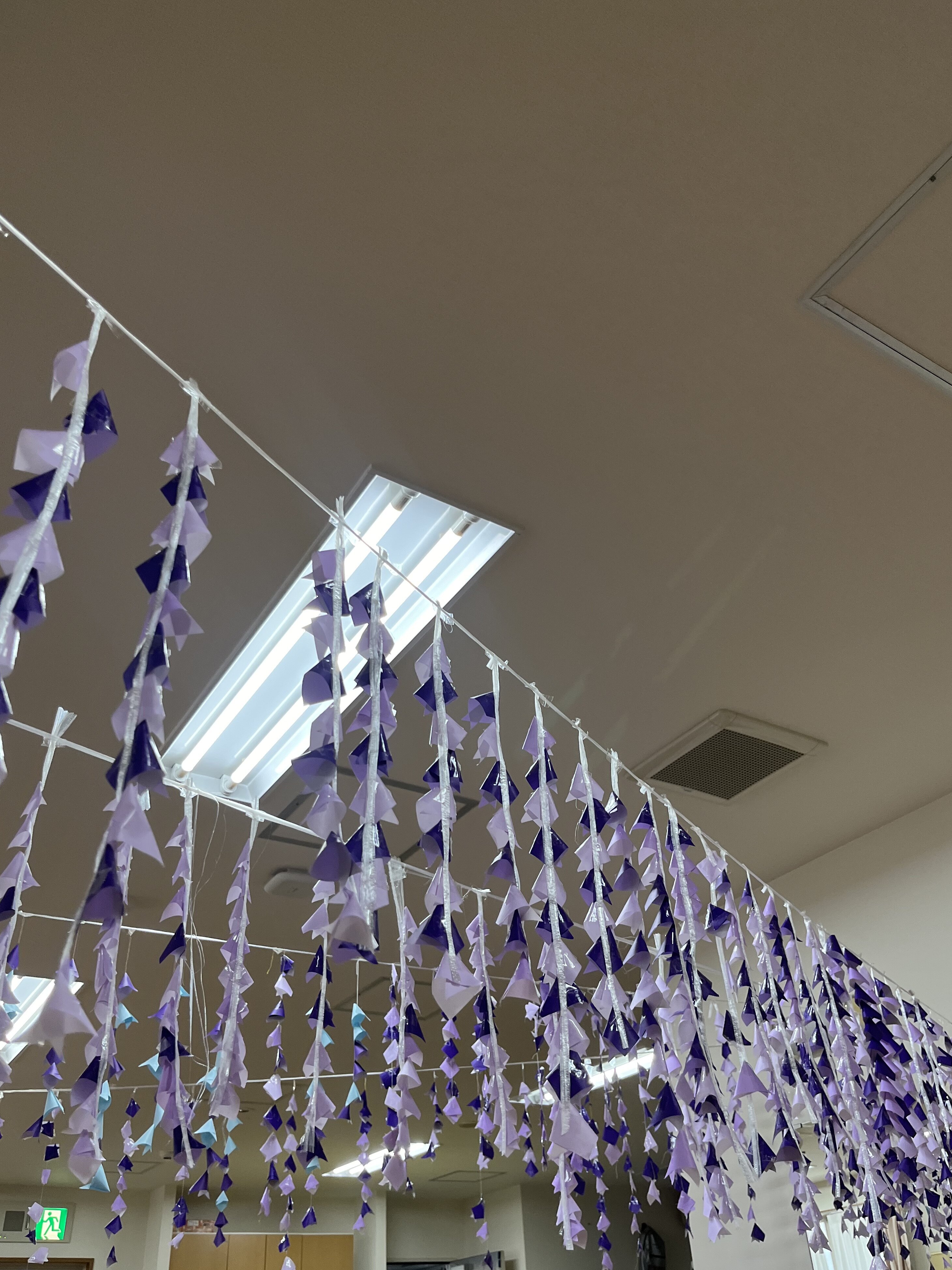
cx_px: 488
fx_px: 990
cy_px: 644
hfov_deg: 51.3
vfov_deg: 65.3
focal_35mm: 27
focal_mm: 5.1
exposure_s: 1/120
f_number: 1.6
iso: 125
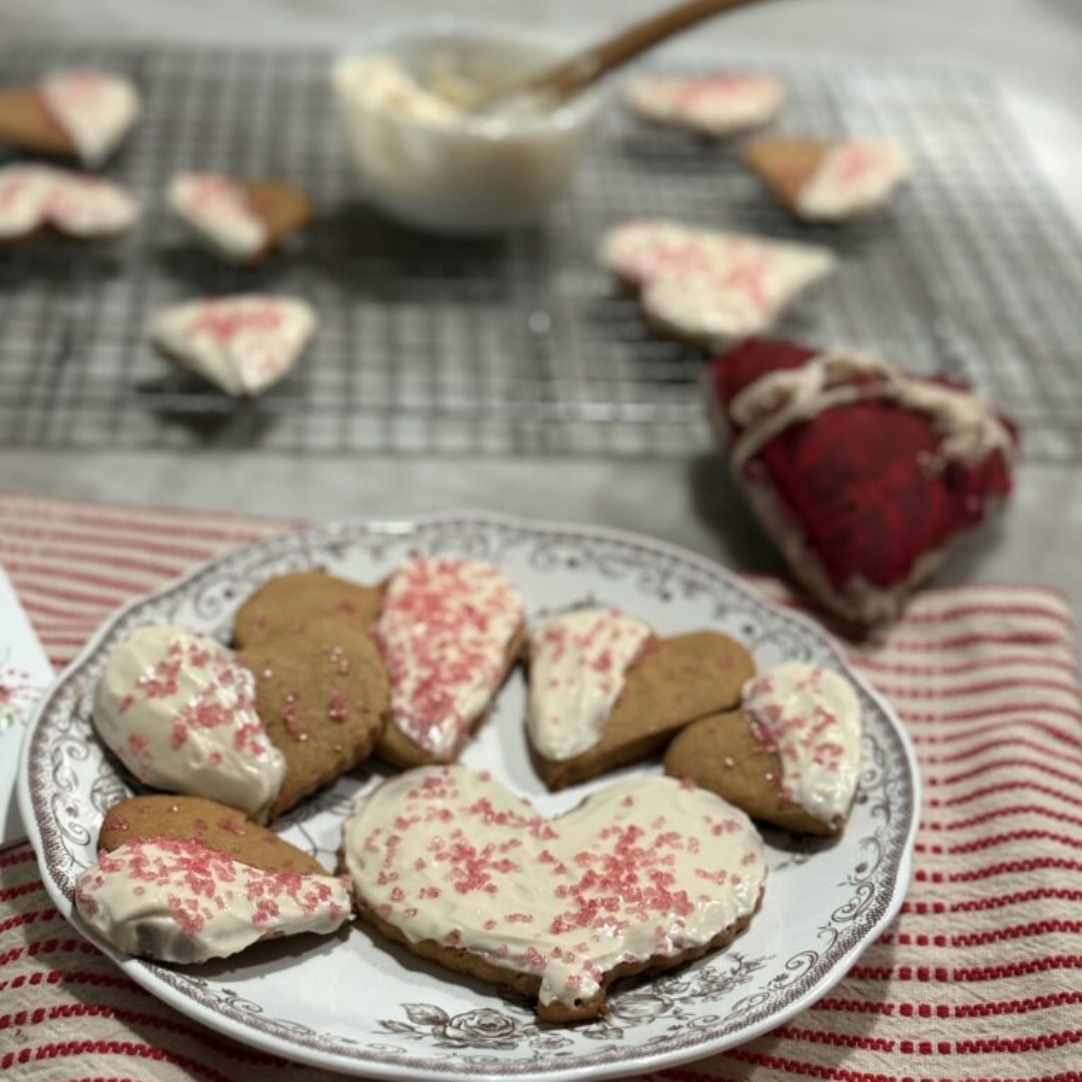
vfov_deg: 30.0
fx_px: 2016
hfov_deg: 30.0
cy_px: 616
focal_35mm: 57
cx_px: 544
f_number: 1.78
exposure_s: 1/40
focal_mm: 6.76
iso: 400
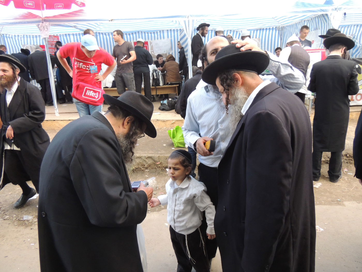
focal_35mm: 24
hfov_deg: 71.6
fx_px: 251
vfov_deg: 56.8
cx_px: 181
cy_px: 136
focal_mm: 4.3
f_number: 3
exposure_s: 1/250
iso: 400
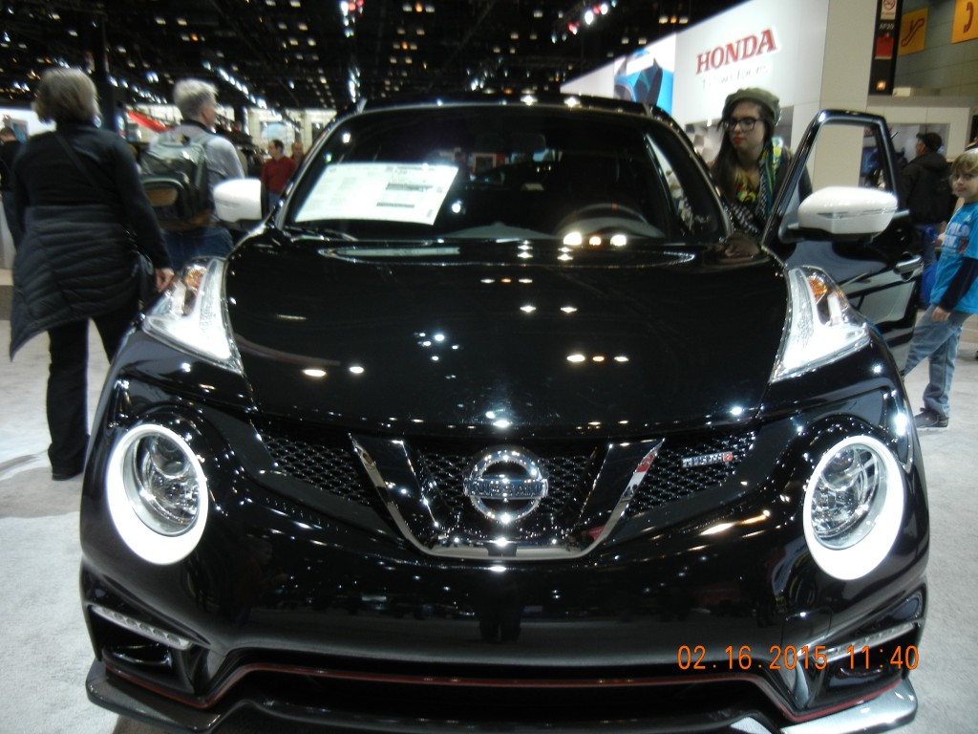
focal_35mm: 30
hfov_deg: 60.0
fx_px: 848
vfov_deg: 46.8
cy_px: 367
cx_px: 489
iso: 279
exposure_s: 1/59.8
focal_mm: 5.4
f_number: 3.5
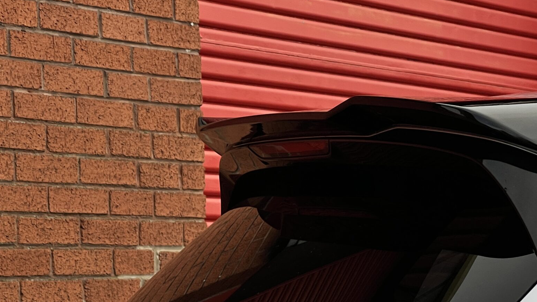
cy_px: 291
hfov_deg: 15.4
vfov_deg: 8.7
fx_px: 1979
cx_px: 349
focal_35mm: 139
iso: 32
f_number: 2.8
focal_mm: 9
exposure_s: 1/290
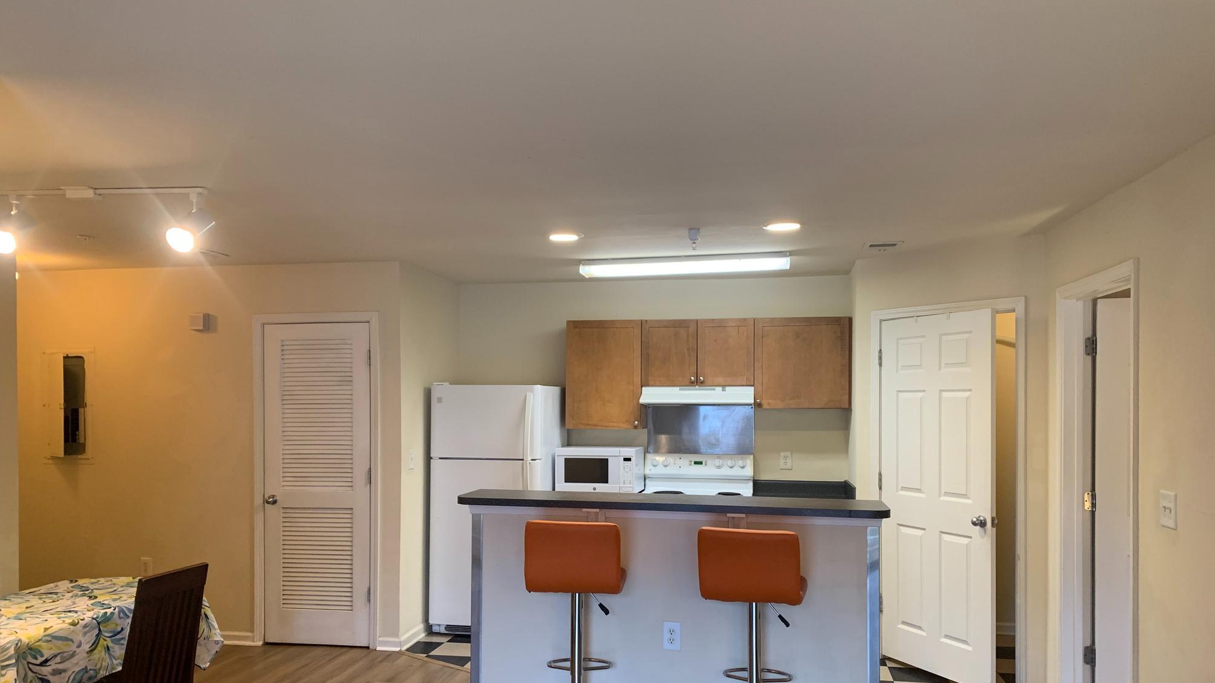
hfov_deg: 66.1
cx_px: 601
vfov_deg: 40.0
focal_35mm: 29
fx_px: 934
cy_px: 407
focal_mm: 4.25
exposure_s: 1/60
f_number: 1.8
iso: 200
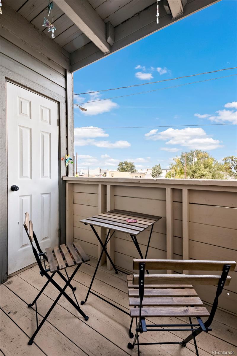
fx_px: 158
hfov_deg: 73.7
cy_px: 178
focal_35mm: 16
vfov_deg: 96.7
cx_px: 118
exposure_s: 1/25
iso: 64
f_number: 13
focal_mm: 16
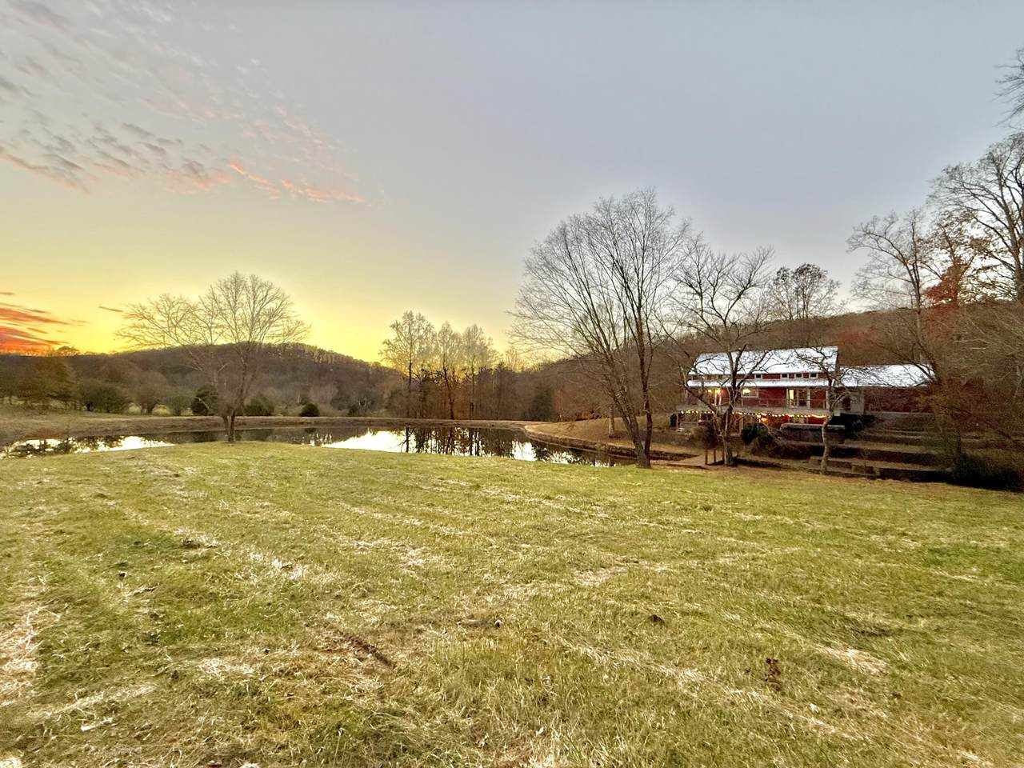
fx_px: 414
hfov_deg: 102.1
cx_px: 512
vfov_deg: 85.7
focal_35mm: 14
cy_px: 384
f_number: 2.2
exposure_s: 1/99
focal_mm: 2.22
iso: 125
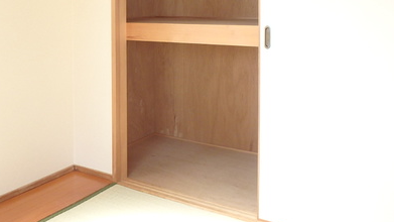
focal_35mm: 41
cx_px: 172
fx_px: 428
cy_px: 15
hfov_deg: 49.3
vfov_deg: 27.8
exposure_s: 1/60
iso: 160
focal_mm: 3.7
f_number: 3.5
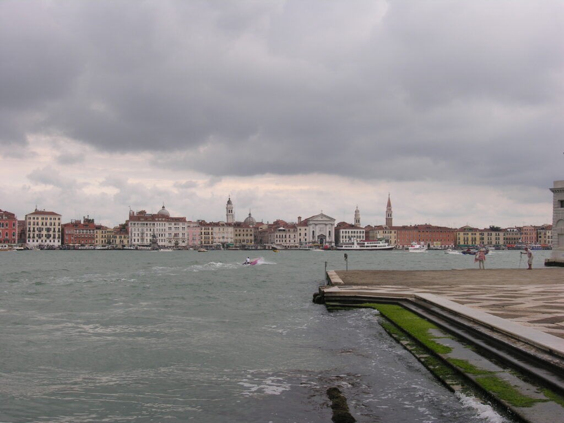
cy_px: 212
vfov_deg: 32.2
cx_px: 282
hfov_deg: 42.1
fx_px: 733
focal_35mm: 45
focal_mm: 11.5
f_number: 6
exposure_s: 1/159
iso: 50
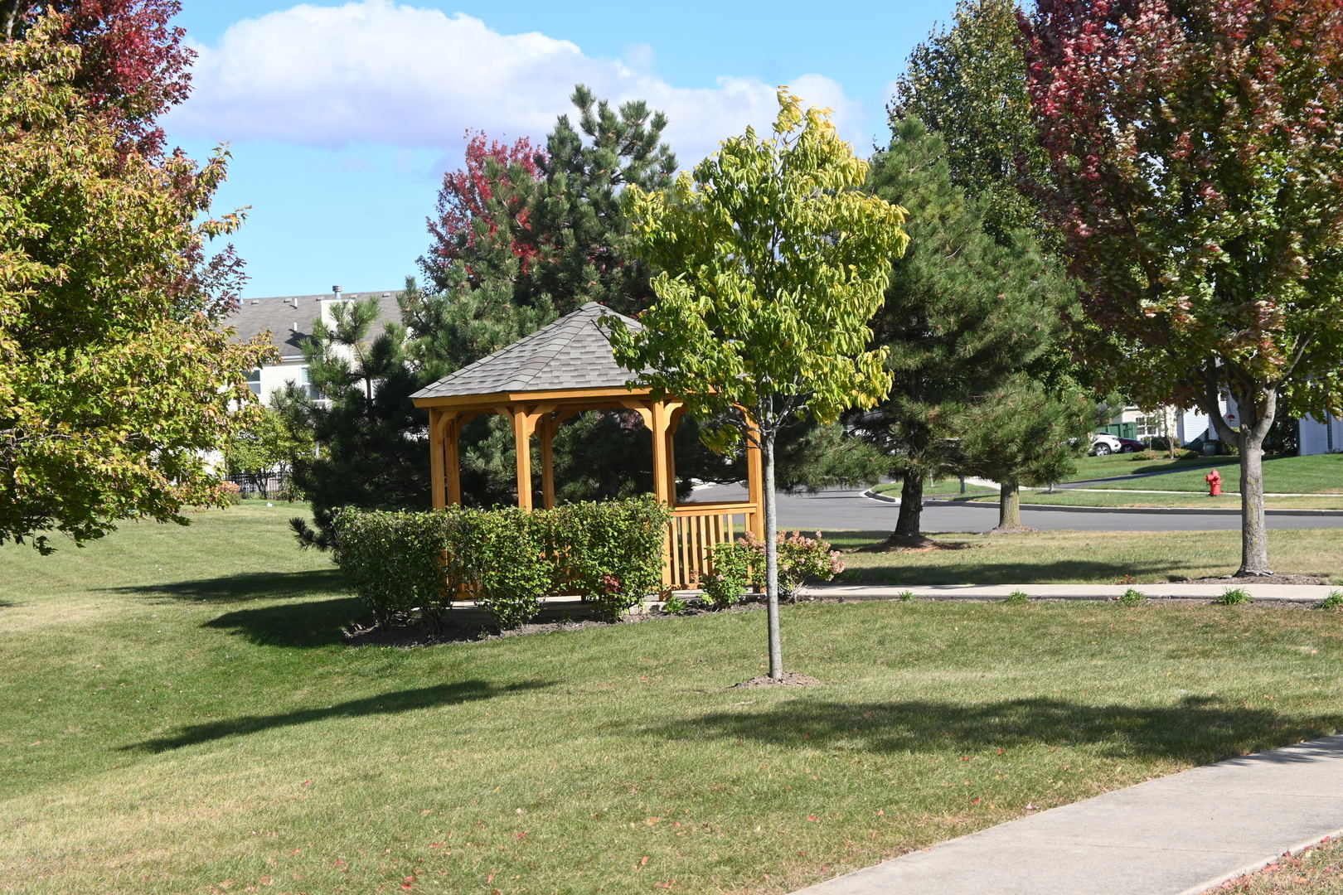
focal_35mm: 75
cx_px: 672
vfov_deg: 18.2
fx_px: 2798
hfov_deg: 27.0
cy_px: 448
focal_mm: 50
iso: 100
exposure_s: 1/320
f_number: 6.3
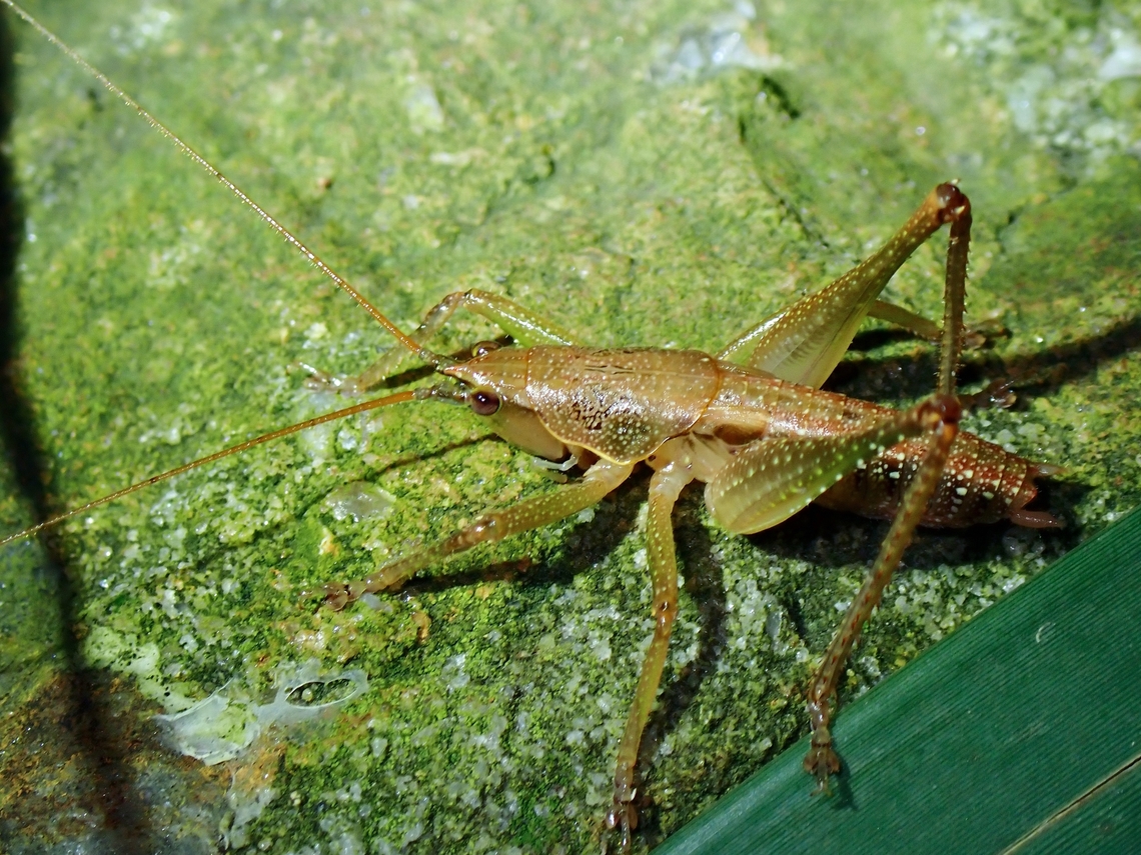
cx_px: 570
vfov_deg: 14.8
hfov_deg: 19.6
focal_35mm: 100
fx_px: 3296
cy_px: 428
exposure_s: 1/200
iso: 200
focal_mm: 18
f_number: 6.3
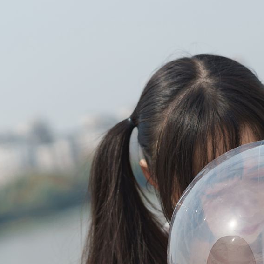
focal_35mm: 135
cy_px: 271
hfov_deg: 12.9
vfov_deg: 12.8
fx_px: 1165
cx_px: 206
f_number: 2.8
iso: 100
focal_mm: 50
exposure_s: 1/2500
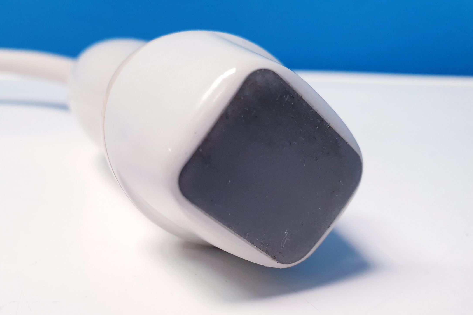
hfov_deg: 58.5
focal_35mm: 32
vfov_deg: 40.7
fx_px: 420
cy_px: 205
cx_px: 202
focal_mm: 4.3
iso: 200
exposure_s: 1/50
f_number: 2.4
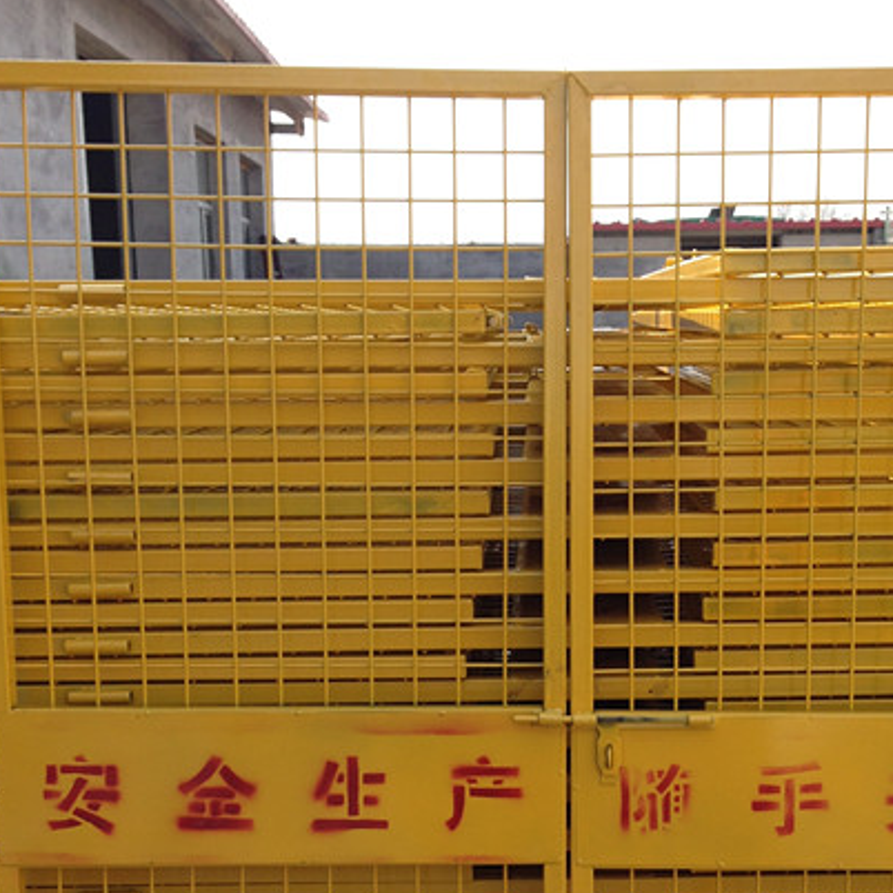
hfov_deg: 29.4
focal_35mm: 58
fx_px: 1693
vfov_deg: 28.9
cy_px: 711
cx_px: 564
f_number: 2.4
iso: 50
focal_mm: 4.12
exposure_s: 1/589
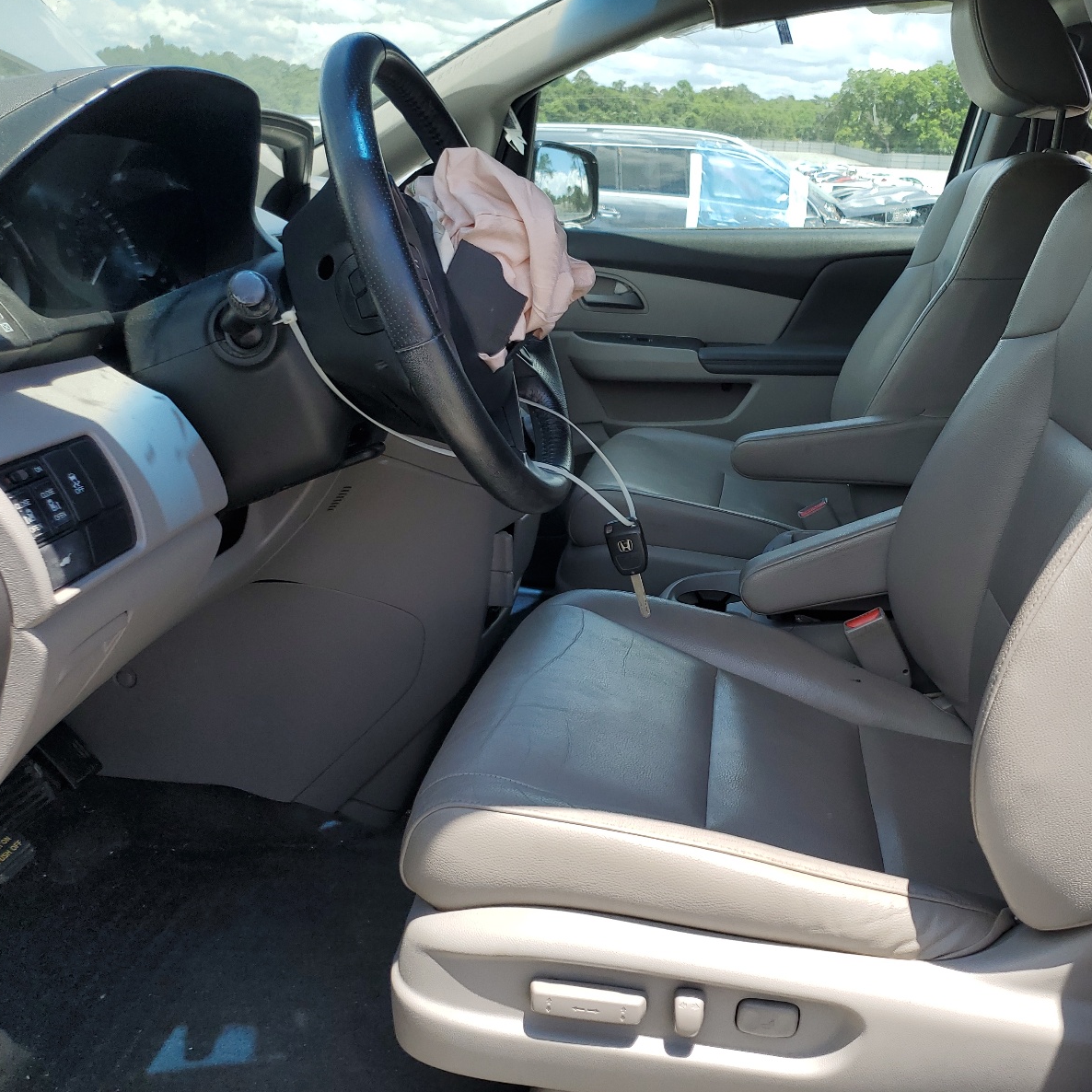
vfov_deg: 52.5
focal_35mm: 31
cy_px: 546
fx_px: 1106
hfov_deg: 51.9
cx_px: 695
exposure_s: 1/1250
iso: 50
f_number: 1.5
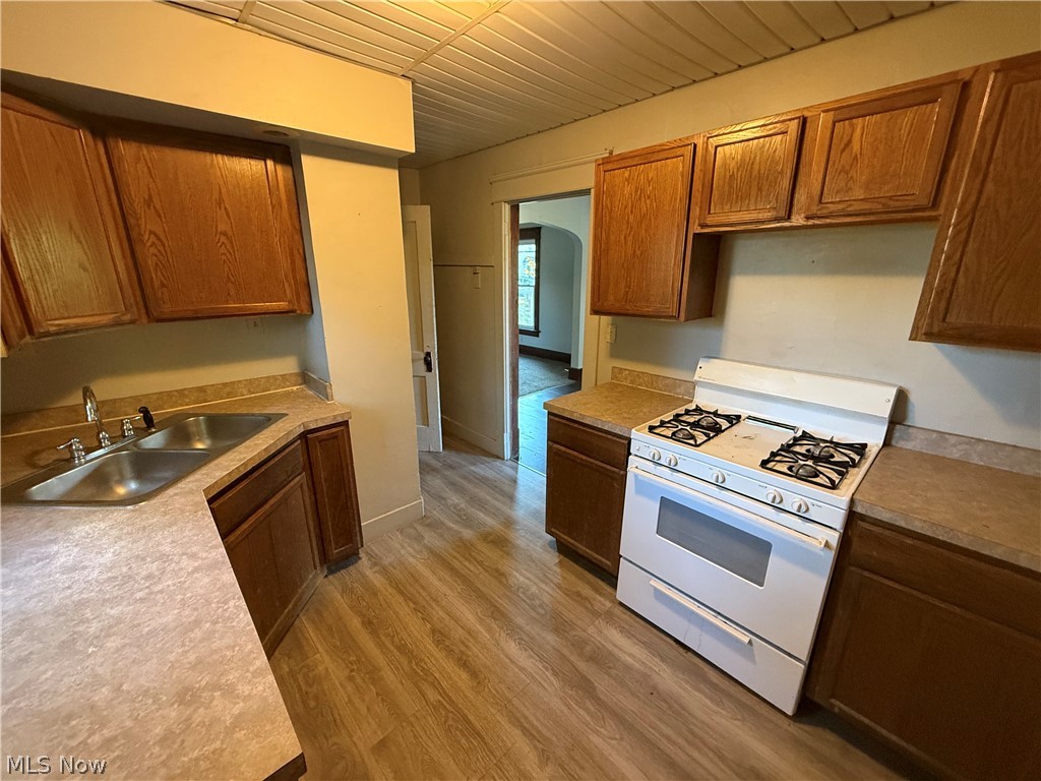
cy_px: 390
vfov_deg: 85.7
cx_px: 520
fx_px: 421
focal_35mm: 14
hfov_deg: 102.1
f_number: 2.2
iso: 500
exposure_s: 1/60
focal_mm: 2.22
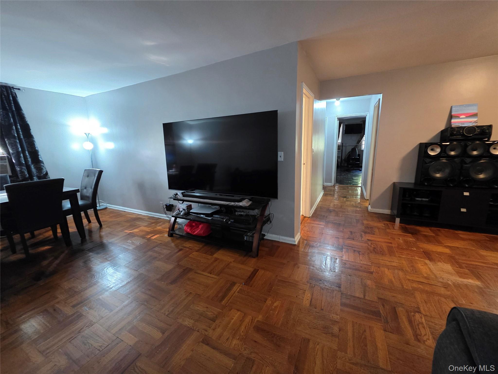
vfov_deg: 89.9
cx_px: 249
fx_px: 187
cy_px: 187
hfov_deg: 106.2
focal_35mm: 13
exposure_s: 1/60
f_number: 1.9
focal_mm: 2.2
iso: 800
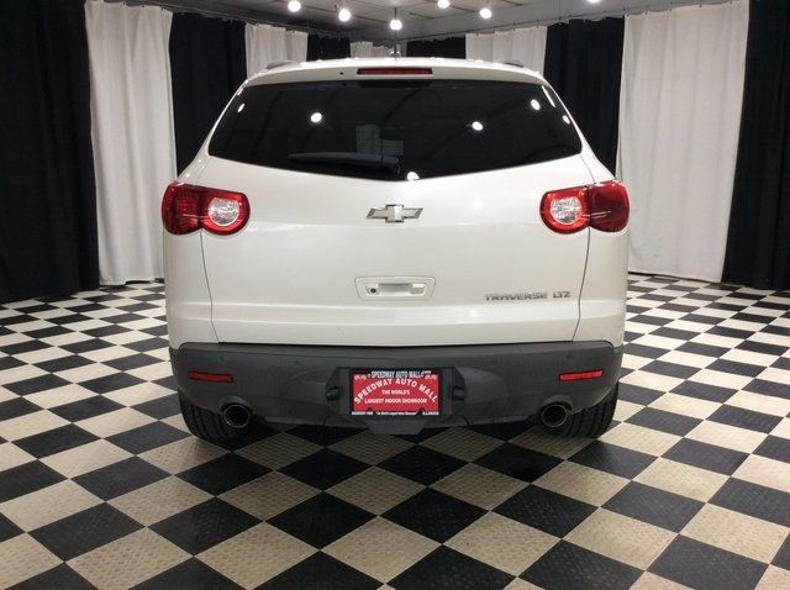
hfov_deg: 56.9
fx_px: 729
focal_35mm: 32
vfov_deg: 44.1
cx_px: 395
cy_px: 295
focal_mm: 3.3
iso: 40
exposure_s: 1/24
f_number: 2.4
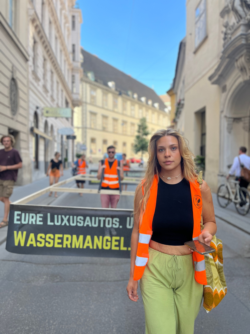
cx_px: 125
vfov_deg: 67.3
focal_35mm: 26
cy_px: 167
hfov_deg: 53.1
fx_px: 250
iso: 50
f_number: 1.6
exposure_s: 1/376
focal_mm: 5.1
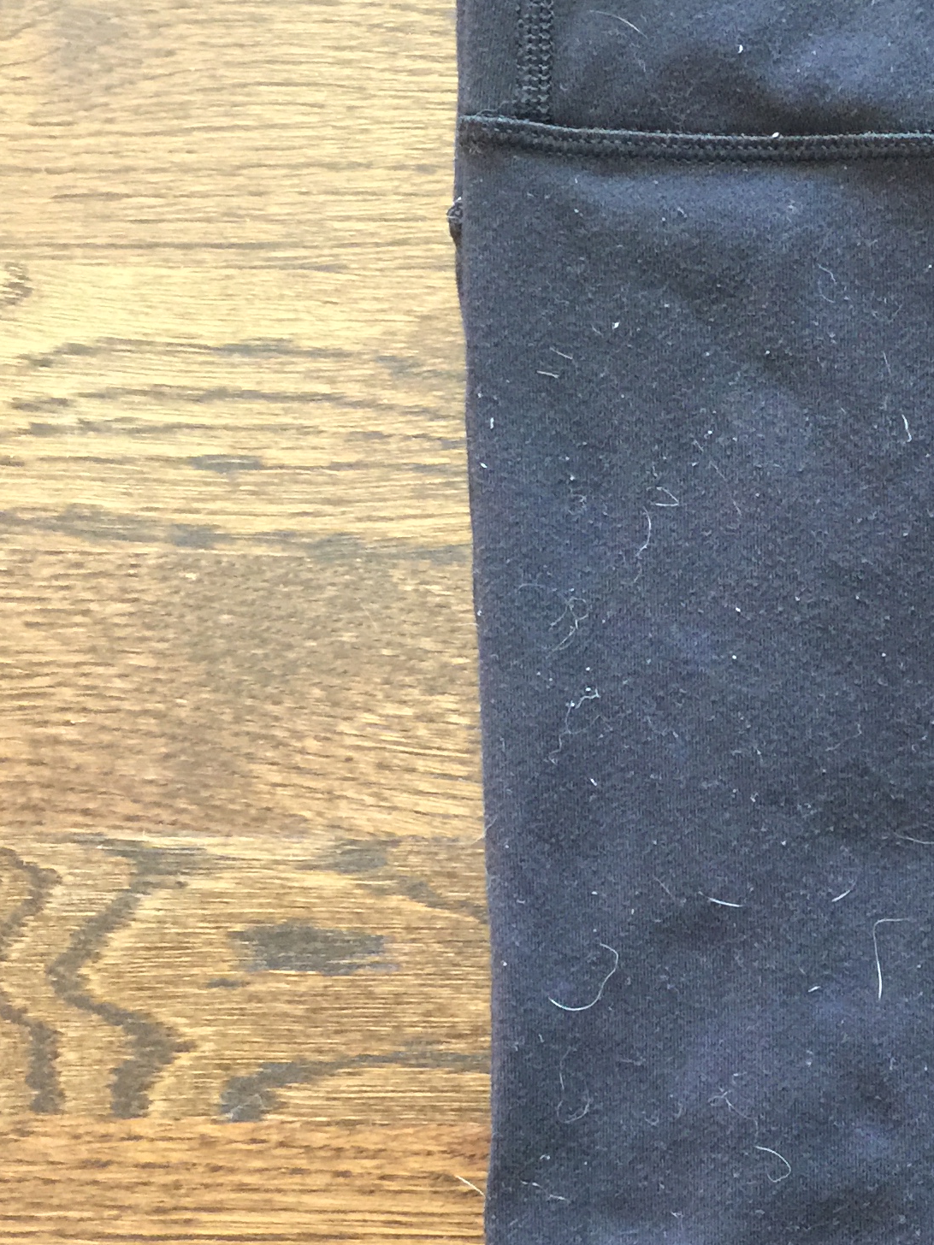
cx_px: 990
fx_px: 2338
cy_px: 910
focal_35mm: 65
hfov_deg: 21.6
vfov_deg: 29.4
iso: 125
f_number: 2.2
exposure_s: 1/15
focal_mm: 4.15
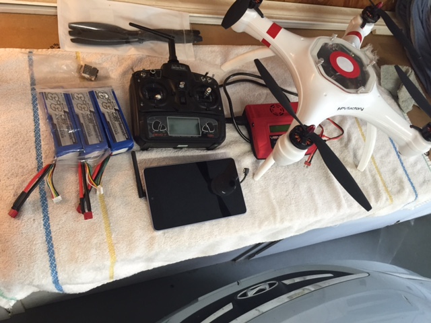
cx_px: 216
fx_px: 361
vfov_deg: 48.2
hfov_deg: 61.7
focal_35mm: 29
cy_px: 162
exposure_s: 1/30
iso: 125
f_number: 2.2
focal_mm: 4.15
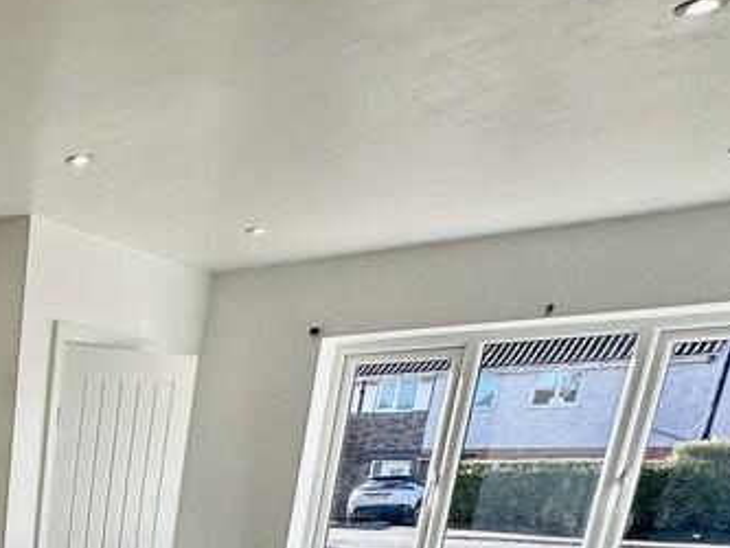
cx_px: -202
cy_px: 741
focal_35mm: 43
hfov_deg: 33.2
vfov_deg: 27.2
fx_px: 907
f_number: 2.2
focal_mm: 2.22
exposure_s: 1/180
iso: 40
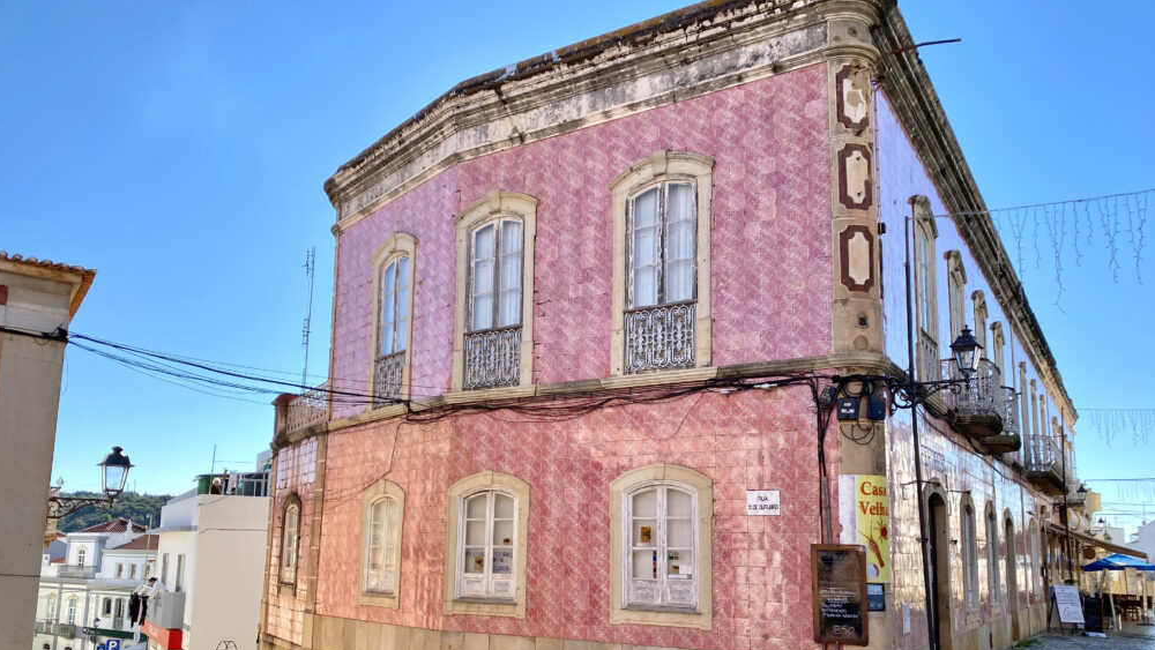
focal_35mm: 29
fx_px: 888
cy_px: 424
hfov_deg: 66.1
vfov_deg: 39.8
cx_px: 568
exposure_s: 1/1996
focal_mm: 4.25
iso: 32
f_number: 1.8
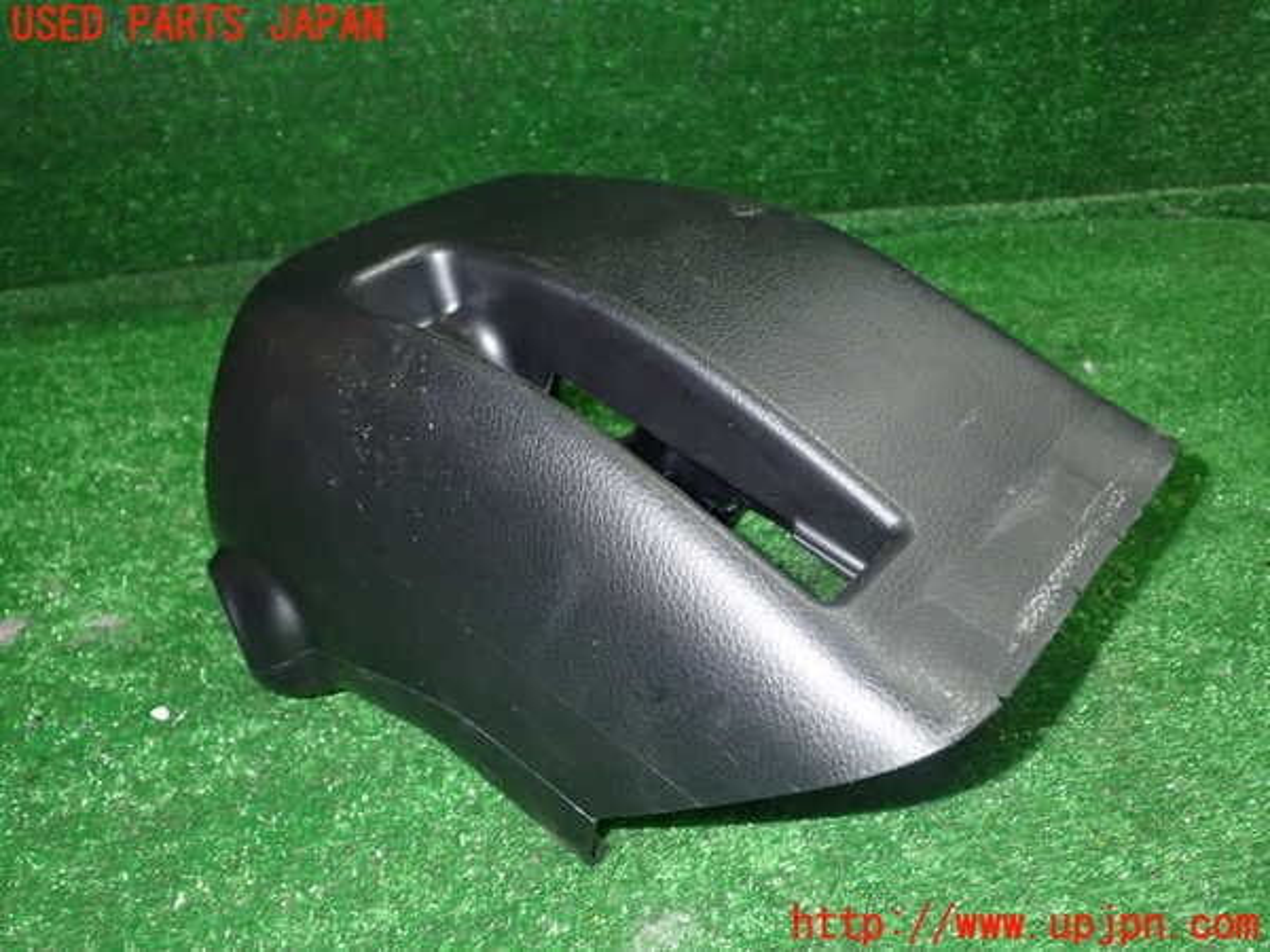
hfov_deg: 56.8
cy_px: 476
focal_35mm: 32
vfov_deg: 44.2
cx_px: 635
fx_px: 1174
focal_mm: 5.79
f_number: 7.1
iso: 640
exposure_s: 1/30
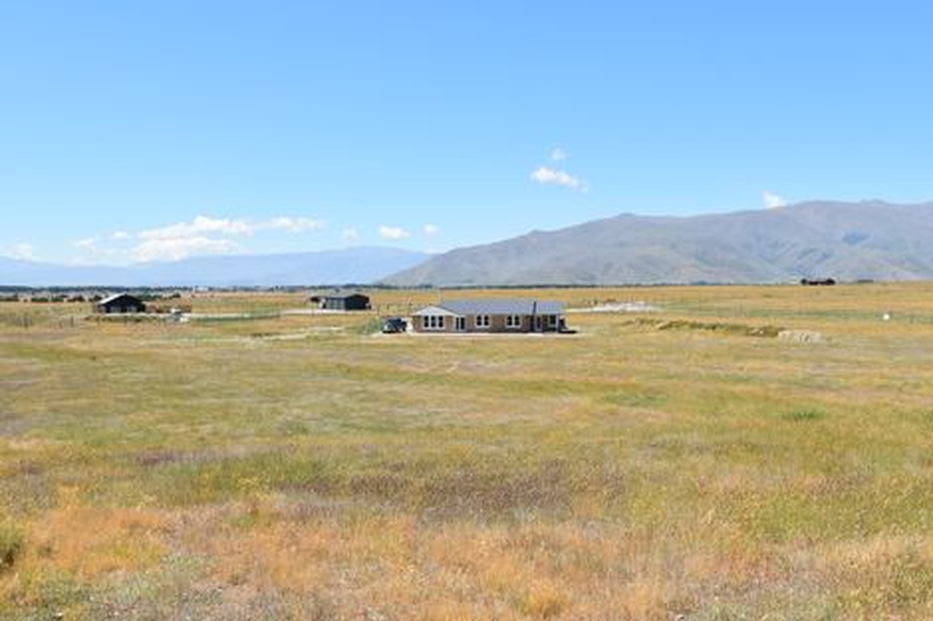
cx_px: 466
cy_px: 310
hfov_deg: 53.1
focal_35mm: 36
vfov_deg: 36.8
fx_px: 933
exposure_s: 1/400
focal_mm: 24
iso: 200
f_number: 10
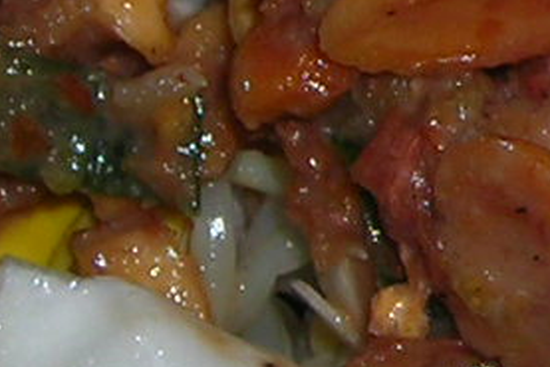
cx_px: 854
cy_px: -258
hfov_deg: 6.9
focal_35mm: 292
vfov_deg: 4.7
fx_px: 4463
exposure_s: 1/60.1
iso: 50
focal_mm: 6.3
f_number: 3.2
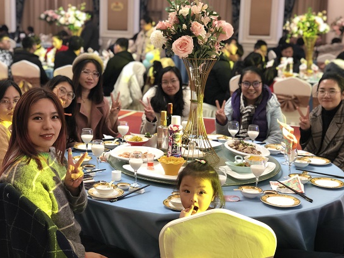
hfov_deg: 33.7
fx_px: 567
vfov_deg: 25.7
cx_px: 160
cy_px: 118
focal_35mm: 57
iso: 125
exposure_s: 1/56
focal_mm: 6
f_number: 2.4
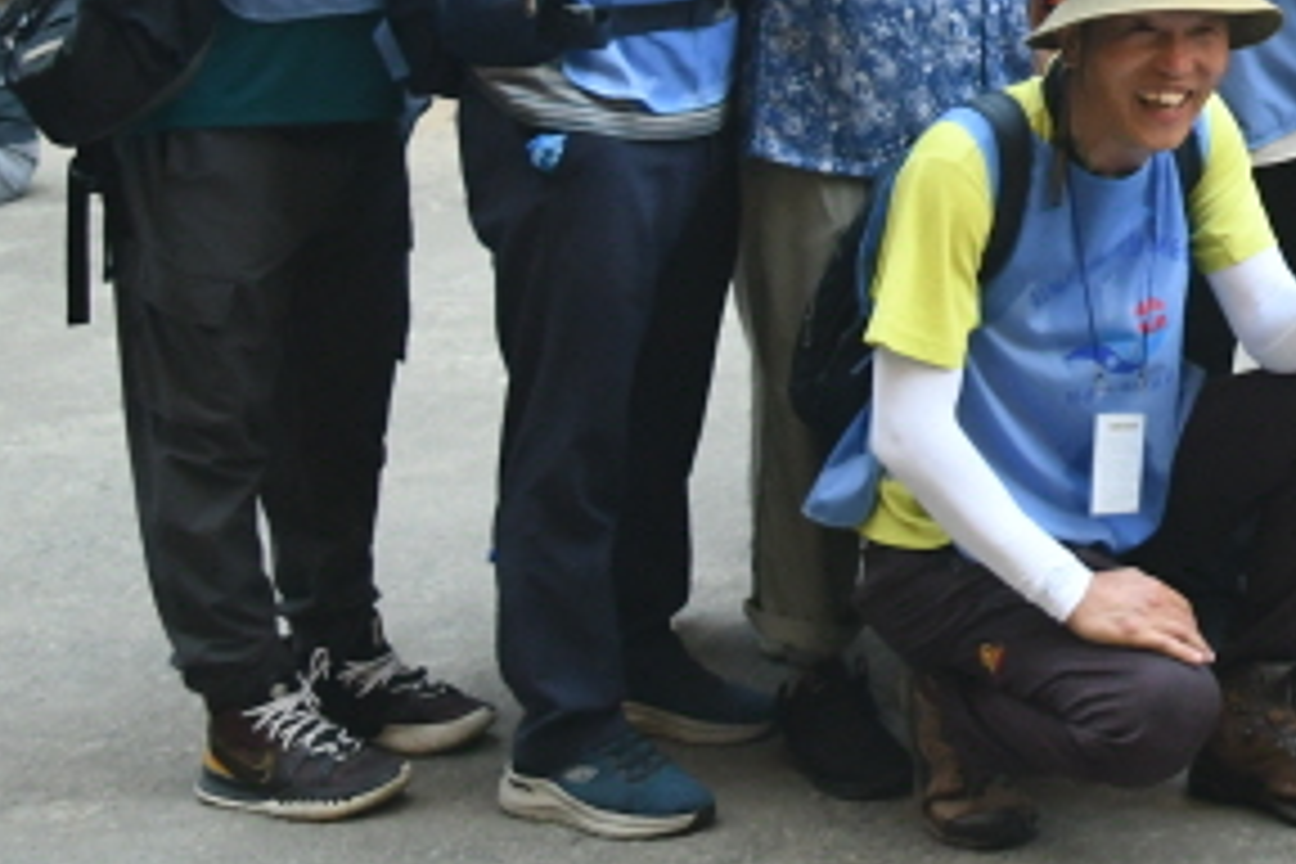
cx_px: 2092
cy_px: -459
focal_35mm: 98
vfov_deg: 13.1
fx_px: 3528
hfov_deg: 18.0
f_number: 5.6
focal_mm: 18
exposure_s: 1/200
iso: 1000
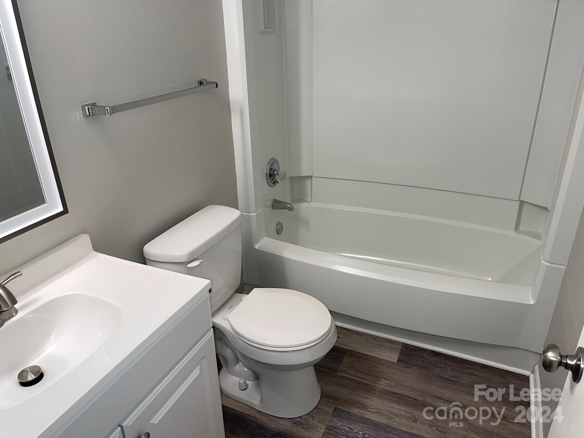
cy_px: 219
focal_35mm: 26
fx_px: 439
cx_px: 292
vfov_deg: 53.1
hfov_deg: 67.3
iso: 40
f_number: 1.6
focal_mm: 5.1
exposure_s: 1/37
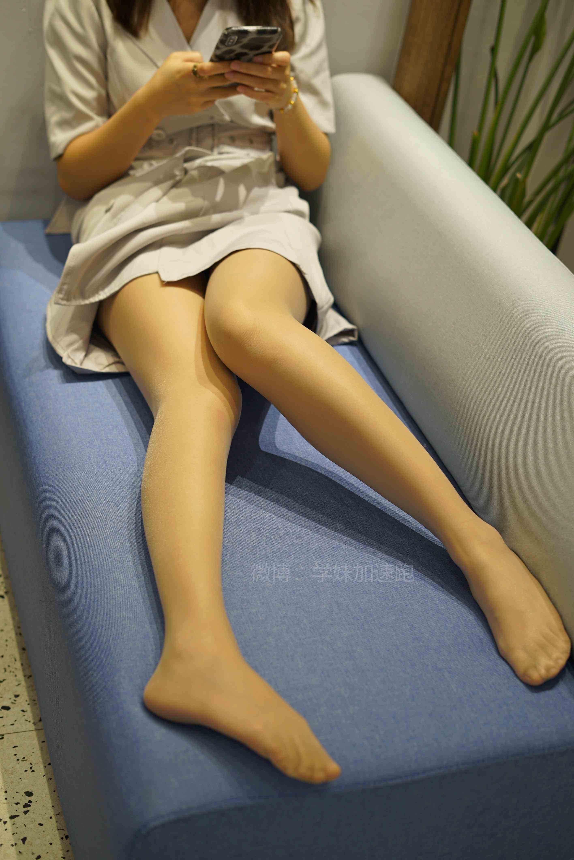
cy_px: 430
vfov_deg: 39.6
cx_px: 287
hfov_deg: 27.0
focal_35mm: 50
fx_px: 1194
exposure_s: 1/60
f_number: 2.8
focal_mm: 50
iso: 250
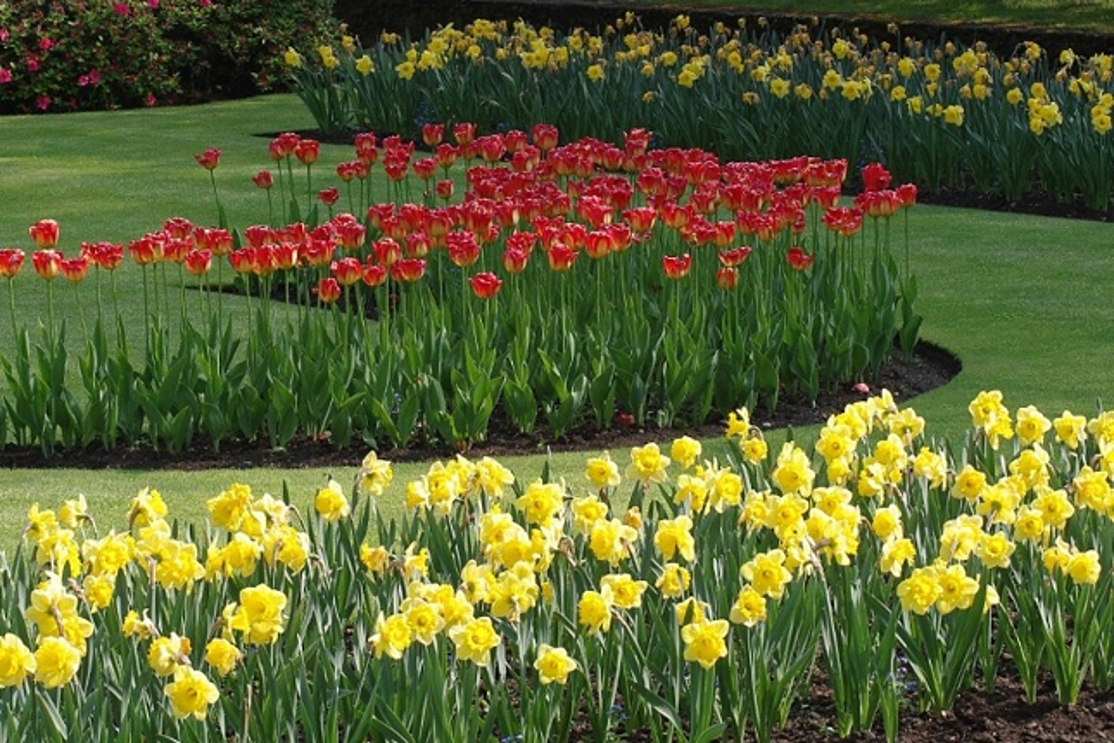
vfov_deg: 10.4
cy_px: 362
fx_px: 4084
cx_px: 482
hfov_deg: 15.5
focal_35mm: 132
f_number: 11
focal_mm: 75
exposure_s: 1/80
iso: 200
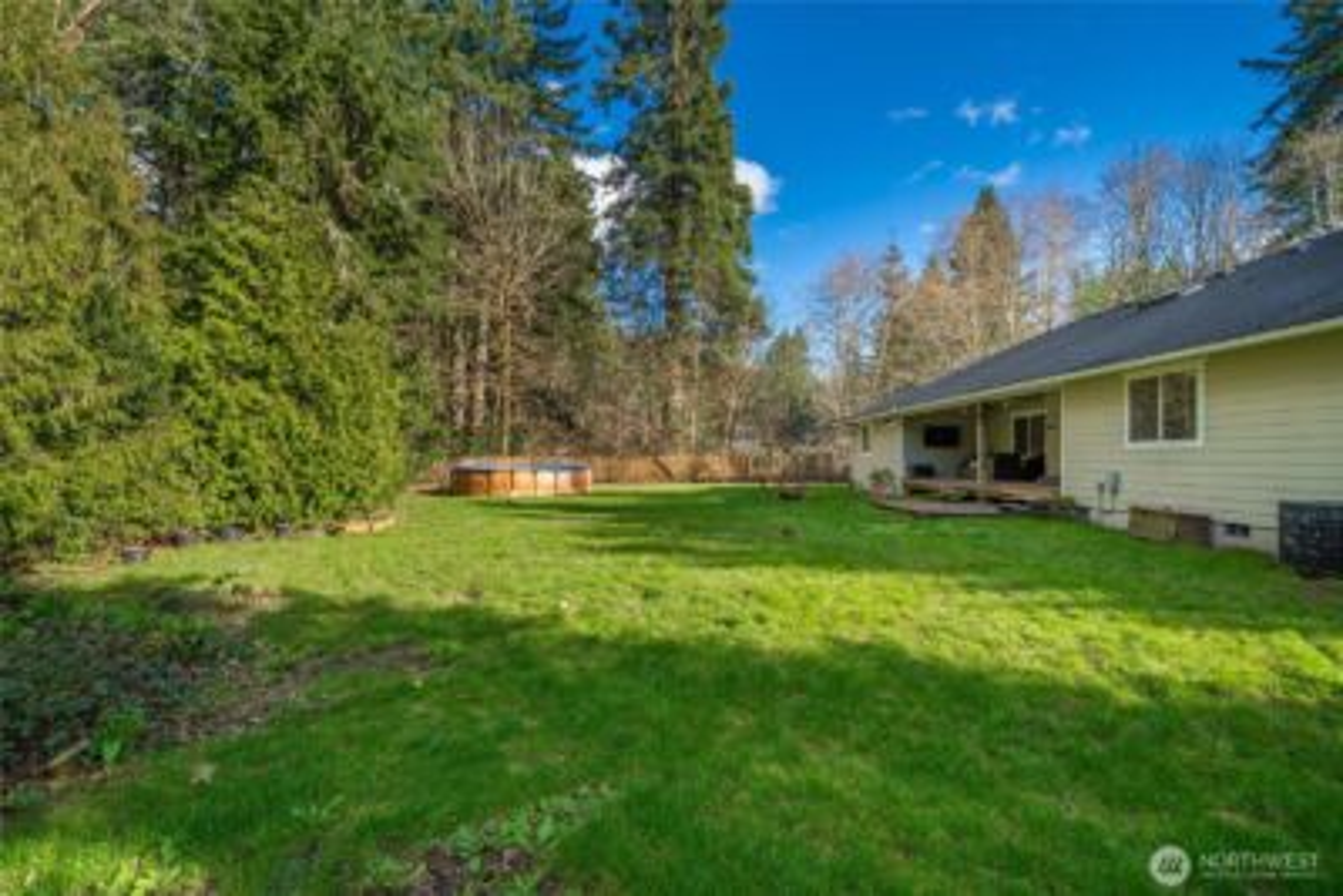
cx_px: 672
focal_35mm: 16
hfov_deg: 96.7
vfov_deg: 73.8
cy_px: 448
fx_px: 597
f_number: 6.3
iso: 100
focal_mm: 16
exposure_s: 1/160
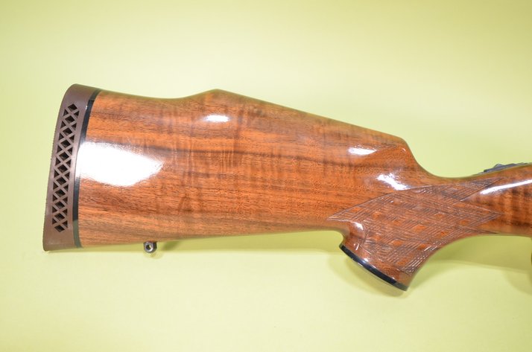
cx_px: 266
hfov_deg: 53.2
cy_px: 176
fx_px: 531
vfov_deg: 36.7
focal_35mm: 36
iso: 800
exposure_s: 1/125
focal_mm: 24
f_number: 5.6
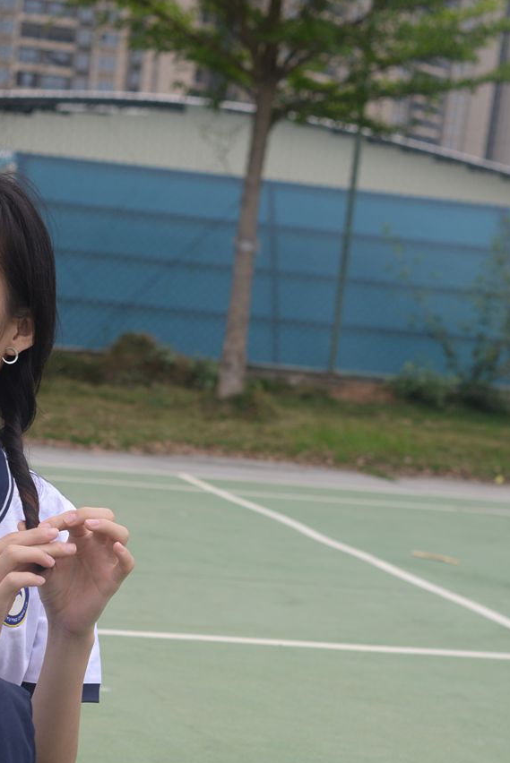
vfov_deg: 24.4
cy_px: 721
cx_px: 93
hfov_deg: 16.9
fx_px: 1698
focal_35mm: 80
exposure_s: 1/250
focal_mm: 35
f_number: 5
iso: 250
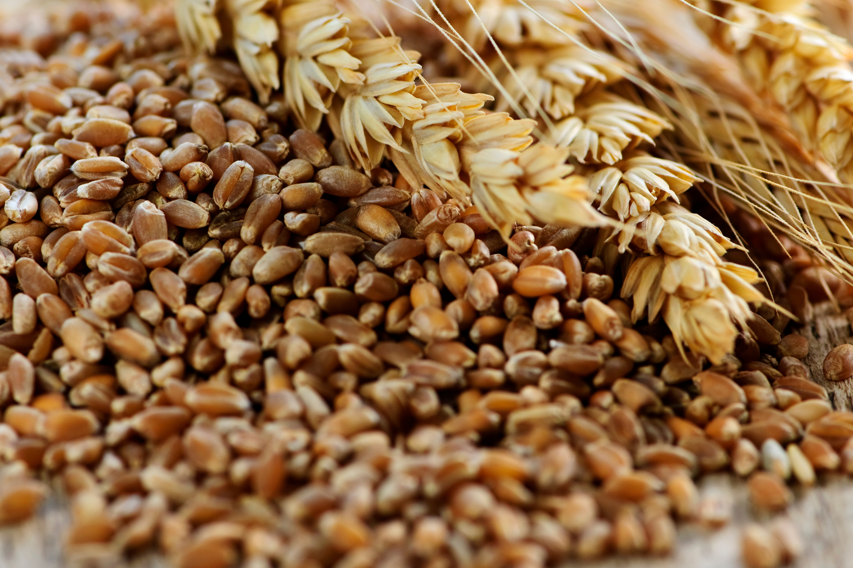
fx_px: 4075
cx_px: 386
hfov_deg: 11.9
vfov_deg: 8.0
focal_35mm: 172
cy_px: 200
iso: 200
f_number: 7.1
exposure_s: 1/60
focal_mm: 105
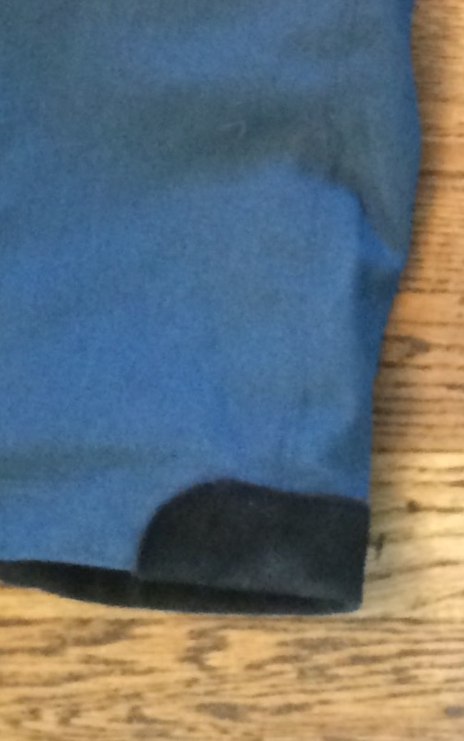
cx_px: 628
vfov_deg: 14.9
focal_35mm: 122
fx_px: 2466
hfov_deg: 10.5
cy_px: -596
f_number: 2.2
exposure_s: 1/17
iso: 320
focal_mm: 4.15
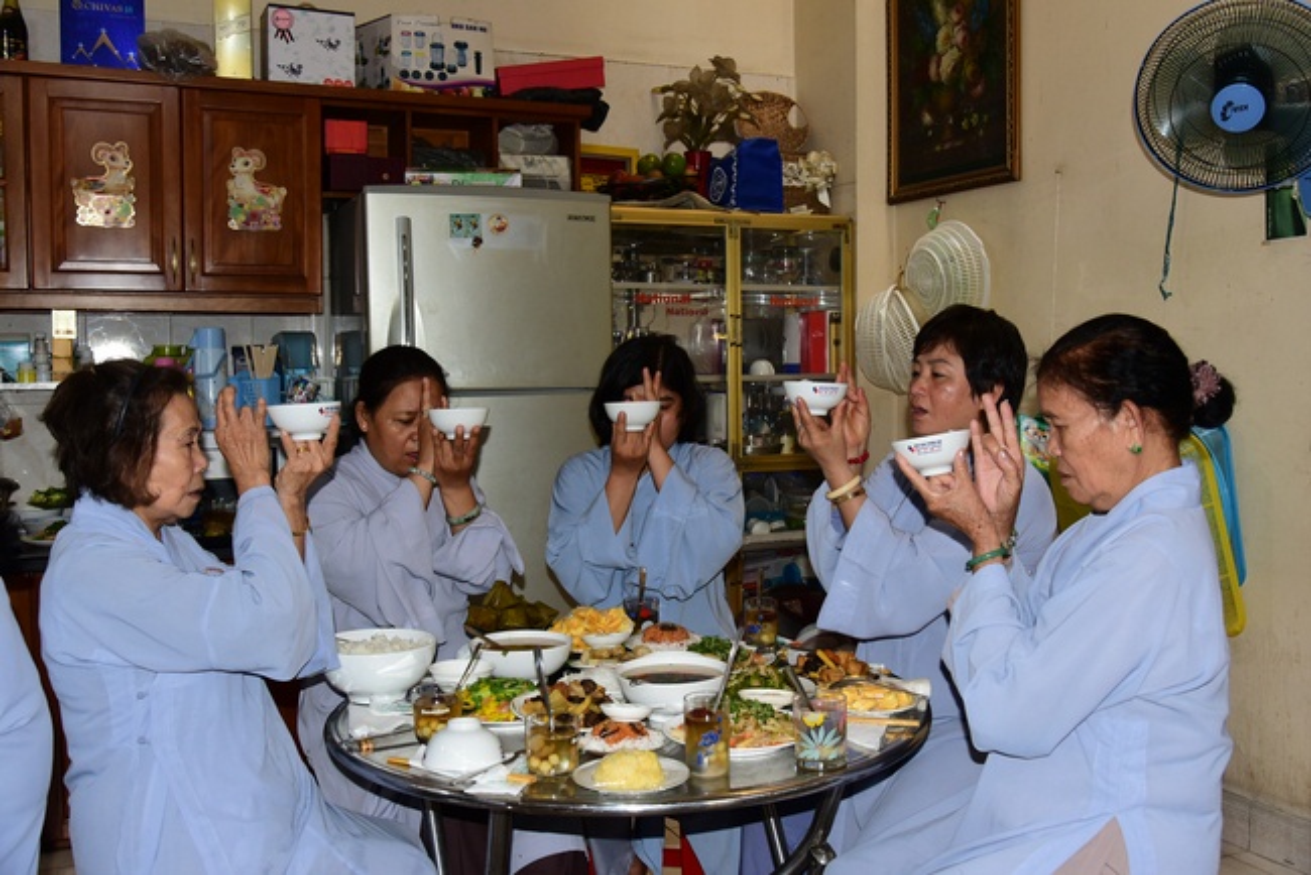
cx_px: 656
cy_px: 438
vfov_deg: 38.9
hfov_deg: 55.8
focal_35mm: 34
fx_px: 1239
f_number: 5
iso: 800
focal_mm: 34
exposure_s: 1/80
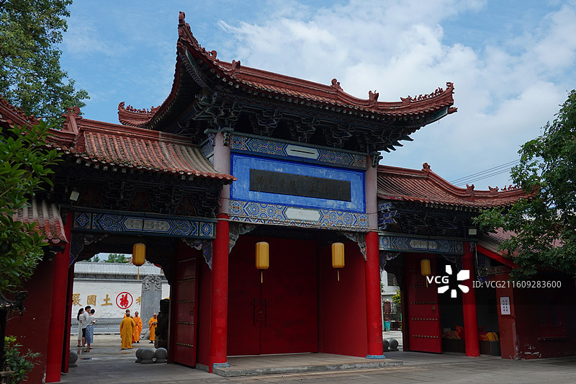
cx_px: 288
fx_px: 560
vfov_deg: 37.8
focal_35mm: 35
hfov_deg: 54.4
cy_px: 192
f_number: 5.6
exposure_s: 1/640
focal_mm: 13.03
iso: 125
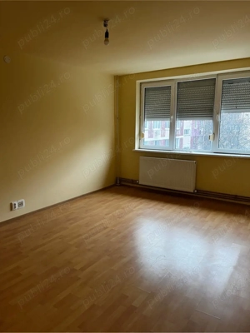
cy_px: 166
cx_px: 125
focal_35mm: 26
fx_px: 250
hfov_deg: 53.1
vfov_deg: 67.3
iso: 125
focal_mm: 5.1
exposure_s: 1/60
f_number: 1.6
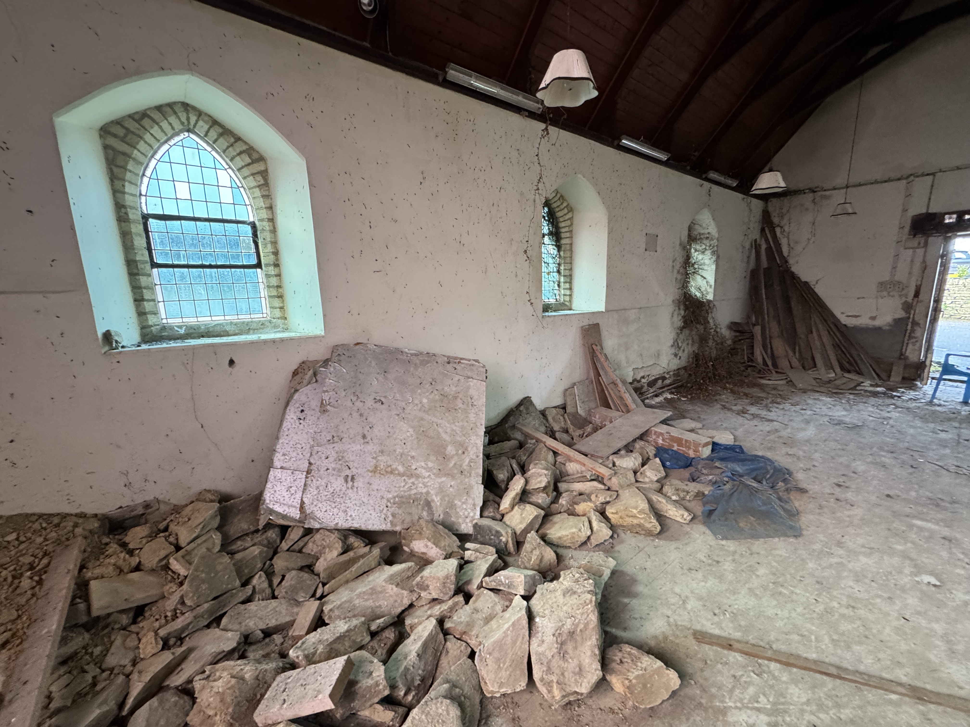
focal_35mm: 14
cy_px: 364
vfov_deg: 85.7
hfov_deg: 102.1
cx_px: 485
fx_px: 392
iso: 400
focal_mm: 2.22
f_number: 2.2
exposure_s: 1/60
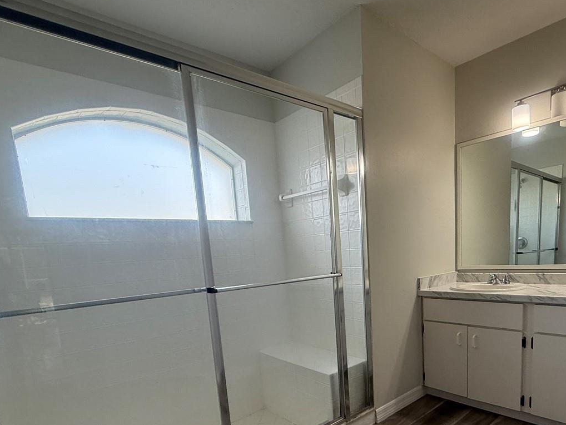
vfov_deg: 58.5
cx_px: 333
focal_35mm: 22
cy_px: 308
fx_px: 360
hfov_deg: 75.7
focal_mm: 2.22
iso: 125
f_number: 2.2
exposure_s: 1/120
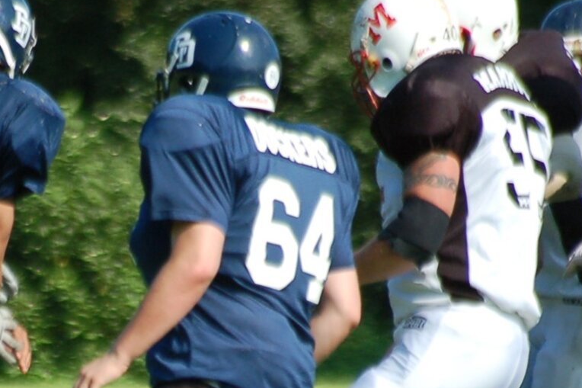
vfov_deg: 1.1
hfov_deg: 1.6
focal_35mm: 1294
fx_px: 20914
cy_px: 430
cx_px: 143
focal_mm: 300
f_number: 5.6
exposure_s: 1/800
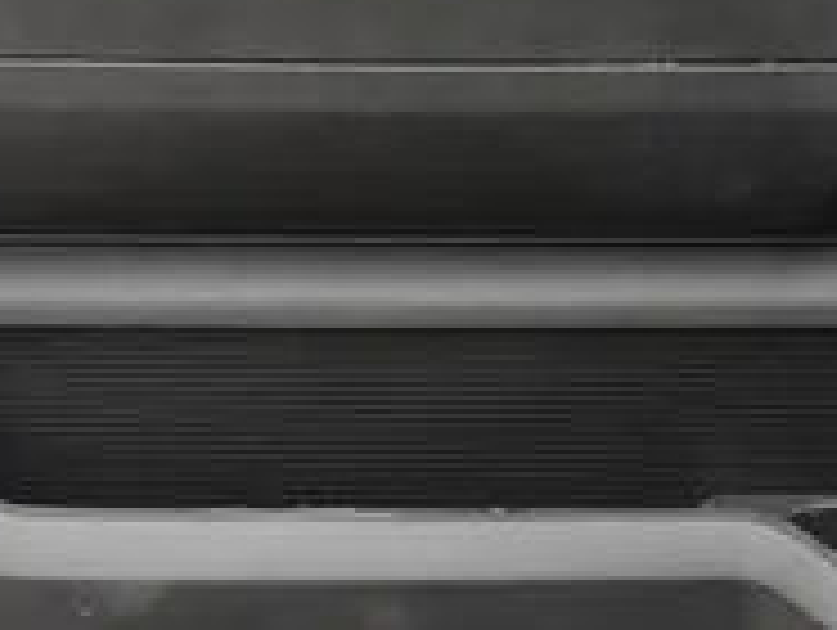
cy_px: -137
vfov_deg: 13.1
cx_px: 752
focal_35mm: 110
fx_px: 2663
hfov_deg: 17.6
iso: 320
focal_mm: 16
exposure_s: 1/60
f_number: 5
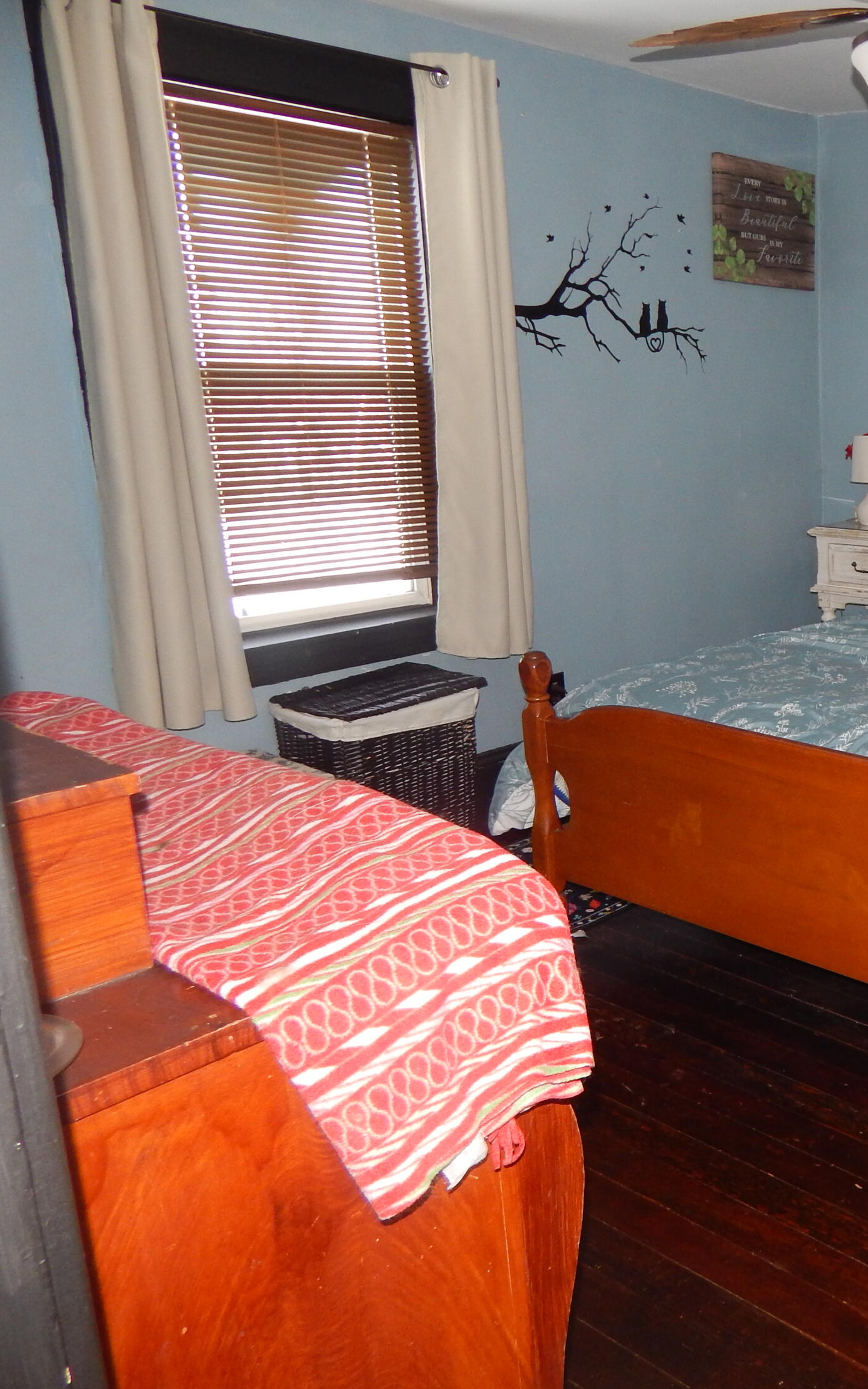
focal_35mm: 33
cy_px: 689
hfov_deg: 33.7
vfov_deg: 58.1
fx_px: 1249
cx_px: 938
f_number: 3
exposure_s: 1/30
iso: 200
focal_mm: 4
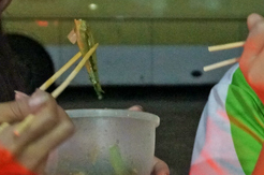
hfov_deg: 15.2
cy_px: 178
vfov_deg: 10.3
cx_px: 306
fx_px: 959
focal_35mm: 131
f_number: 4
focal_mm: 21
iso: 3200
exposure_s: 1/25
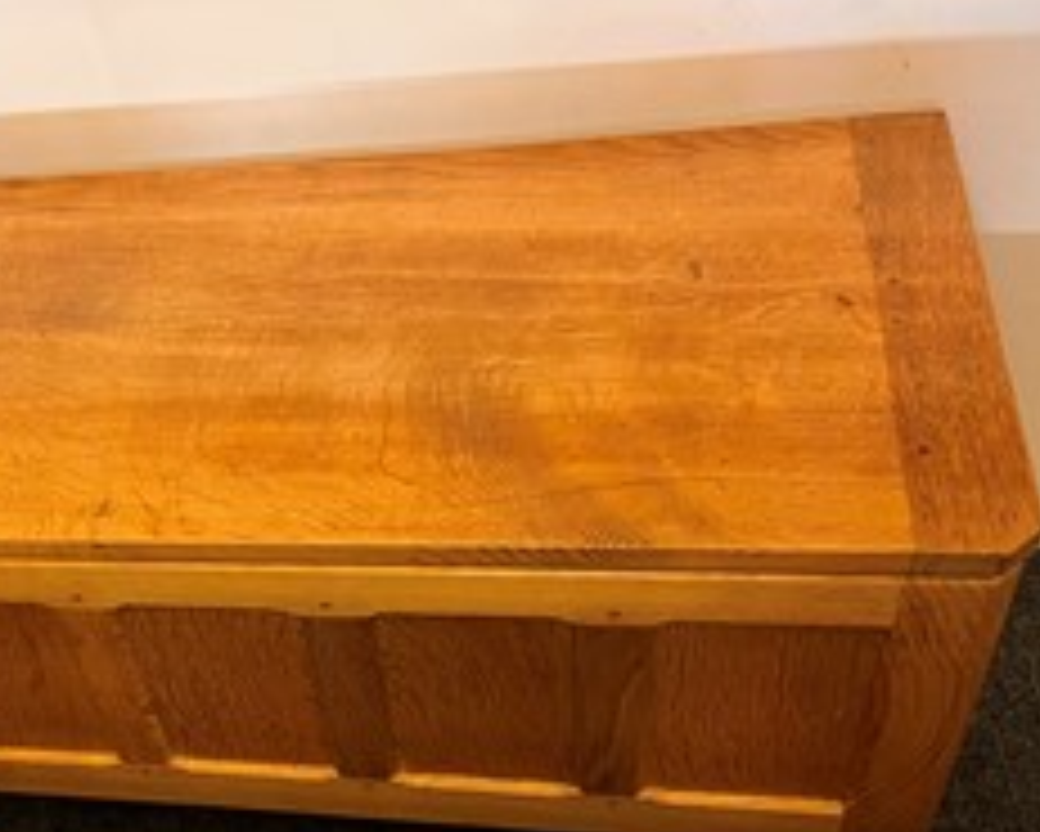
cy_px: 594
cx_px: 189
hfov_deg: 40.1
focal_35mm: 44
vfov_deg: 33.7
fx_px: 1355
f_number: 1.6
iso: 500
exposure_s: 1/33
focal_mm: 5.1
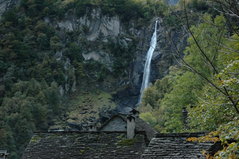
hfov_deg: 35.1
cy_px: 80
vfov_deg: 23.8
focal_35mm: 57
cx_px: 120
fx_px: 378
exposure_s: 1/160
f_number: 6.3
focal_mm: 38
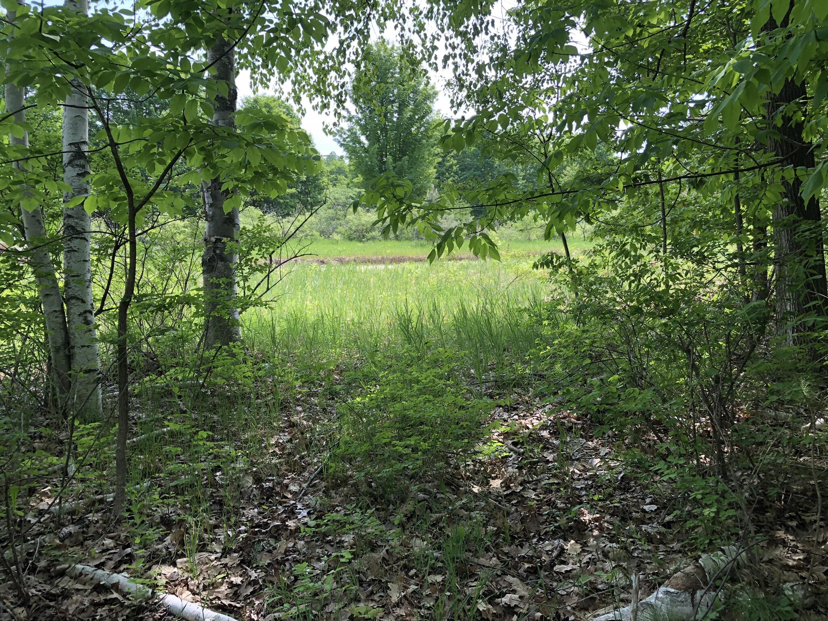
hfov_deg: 63.4
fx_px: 670
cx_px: 414
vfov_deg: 49.7
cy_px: 310
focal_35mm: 28
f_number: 1.8
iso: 20
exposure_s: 1/292
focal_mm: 3.99
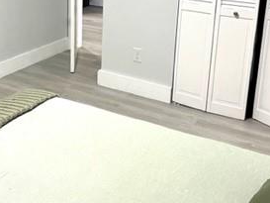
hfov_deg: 31.2
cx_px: 70
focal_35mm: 61
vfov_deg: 23.7
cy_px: 45
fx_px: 476
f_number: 1.5
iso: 100
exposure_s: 1/60
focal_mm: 5.7
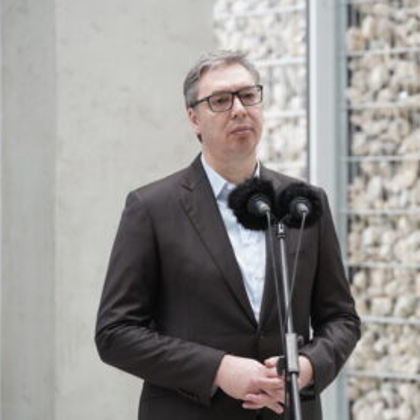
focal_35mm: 175
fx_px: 2402
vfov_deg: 10.0
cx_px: 288
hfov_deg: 10.0
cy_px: 211
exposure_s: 1/200
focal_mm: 136
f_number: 3.5
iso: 800
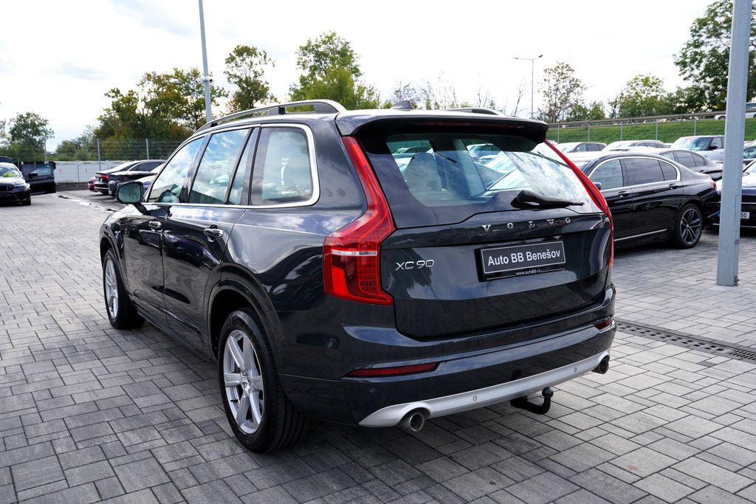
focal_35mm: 31
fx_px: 651
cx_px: 378
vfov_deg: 42.3
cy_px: 252
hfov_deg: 60.3
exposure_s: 1/200
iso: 100
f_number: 6.3
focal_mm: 31
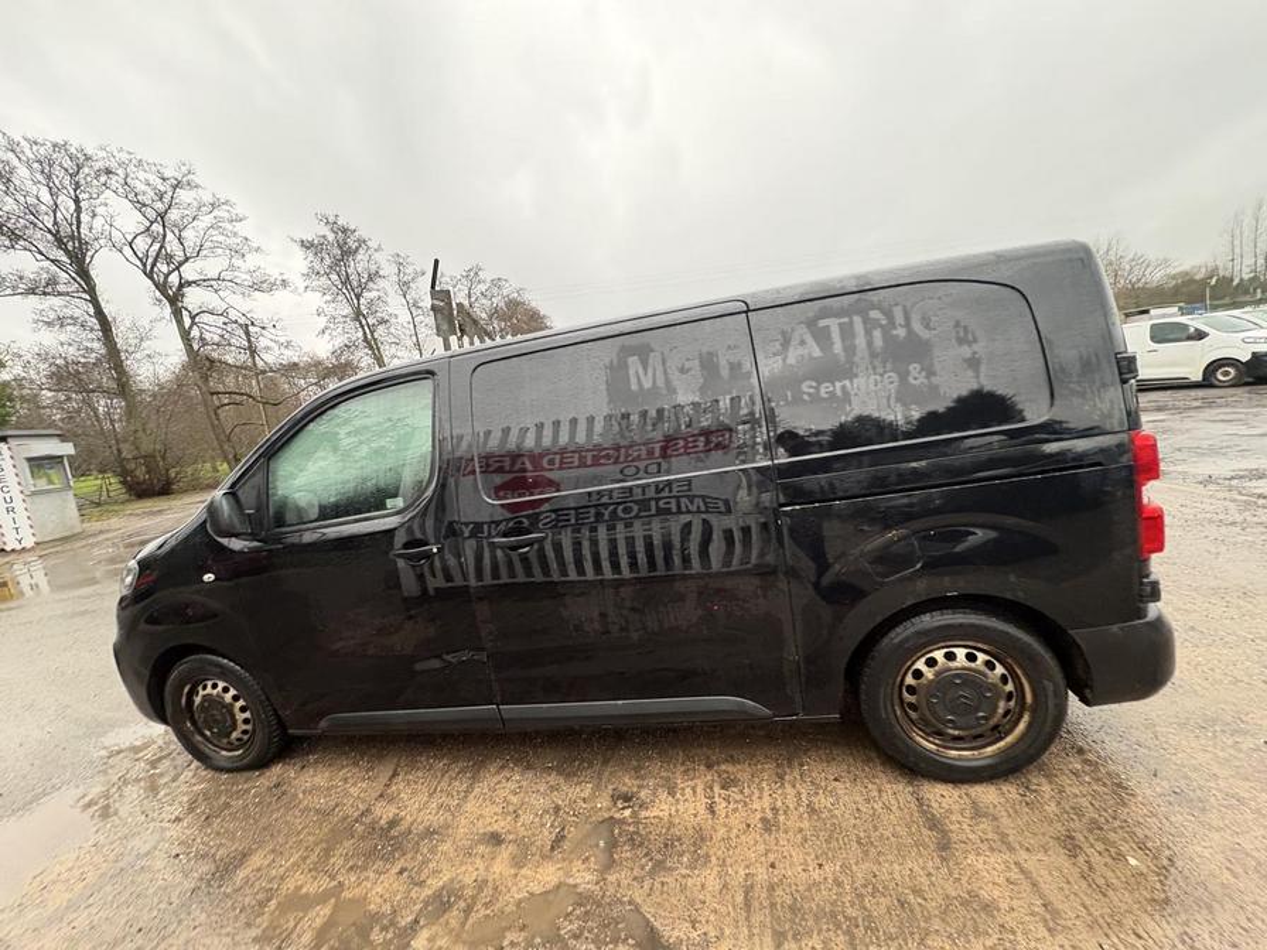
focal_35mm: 14
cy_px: 475
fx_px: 512
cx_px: 634
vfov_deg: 85.7
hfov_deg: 102.1
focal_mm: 2.22
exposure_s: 1/60
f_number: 2.2
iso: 400
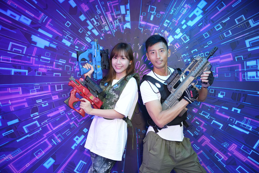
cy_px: 86
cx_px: 130
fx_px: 267
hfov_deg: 51.8
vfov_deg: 35.9
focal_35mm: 37
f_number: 2.8
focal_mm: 37.1
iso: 2000
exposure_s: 1/160
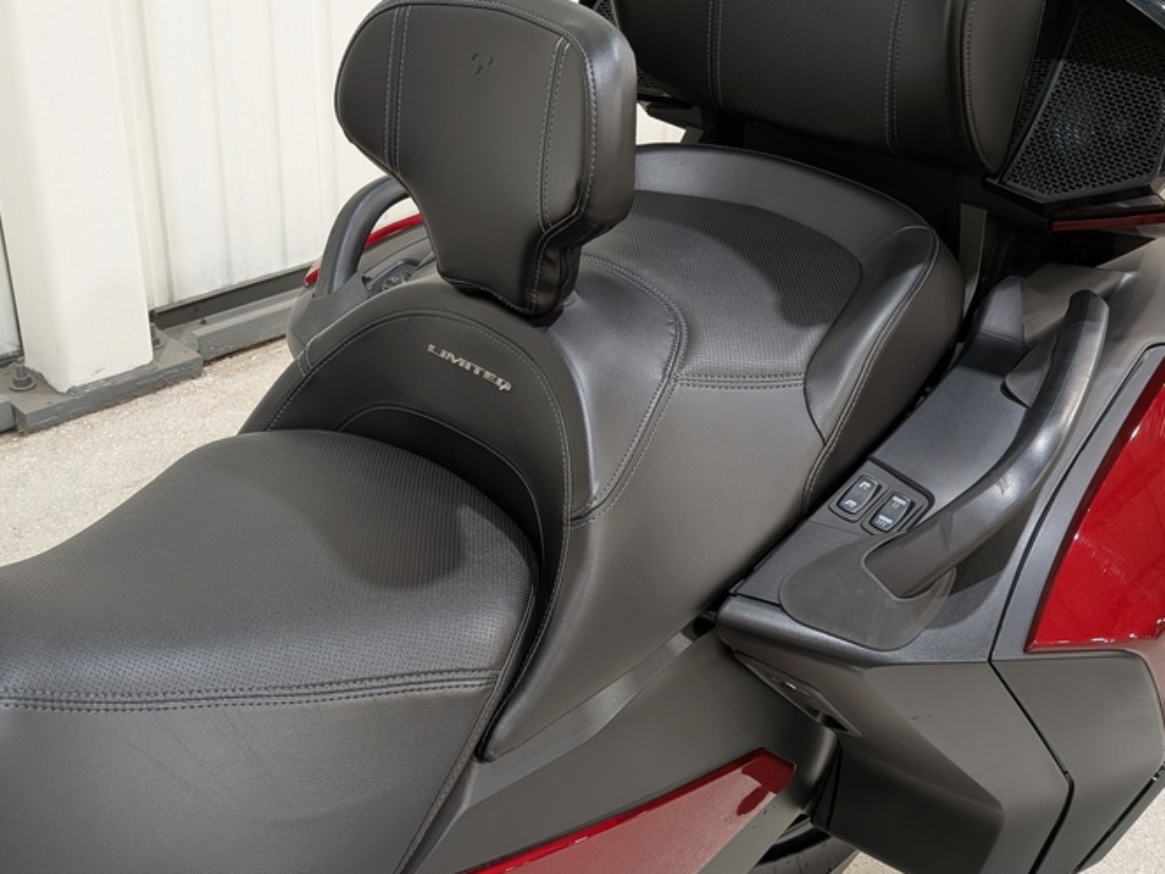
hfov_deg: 50.0
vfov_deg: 38.6
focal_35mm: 37
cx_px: 497
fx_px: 1245
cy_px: 388
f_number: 1.7
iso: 31
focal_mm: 4.53
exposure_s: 1/25
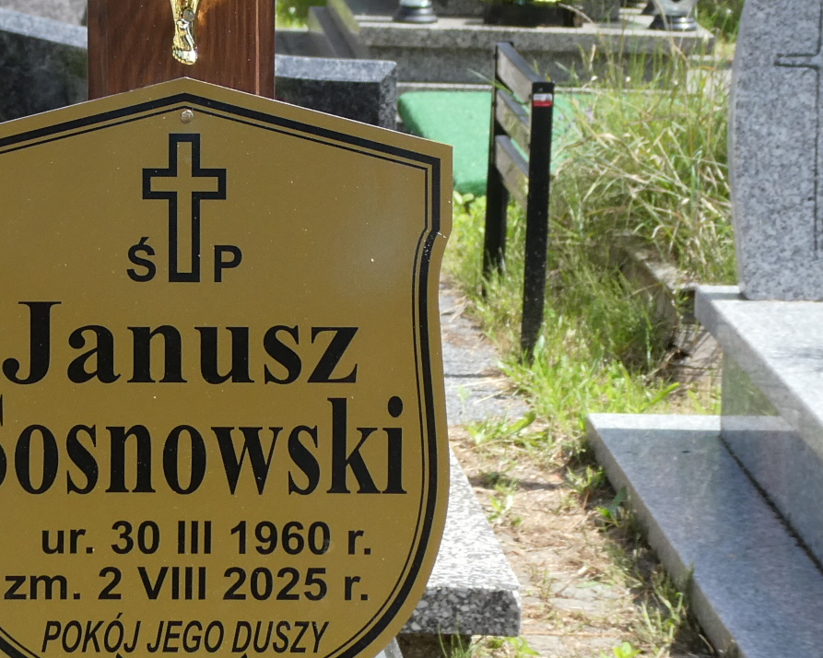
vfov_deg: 8.8
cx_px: 101
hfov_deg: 11.0
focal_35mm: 175
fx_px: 4262
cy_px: 85
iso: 80
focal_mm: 10.9
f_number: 4.3
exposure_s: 1/320
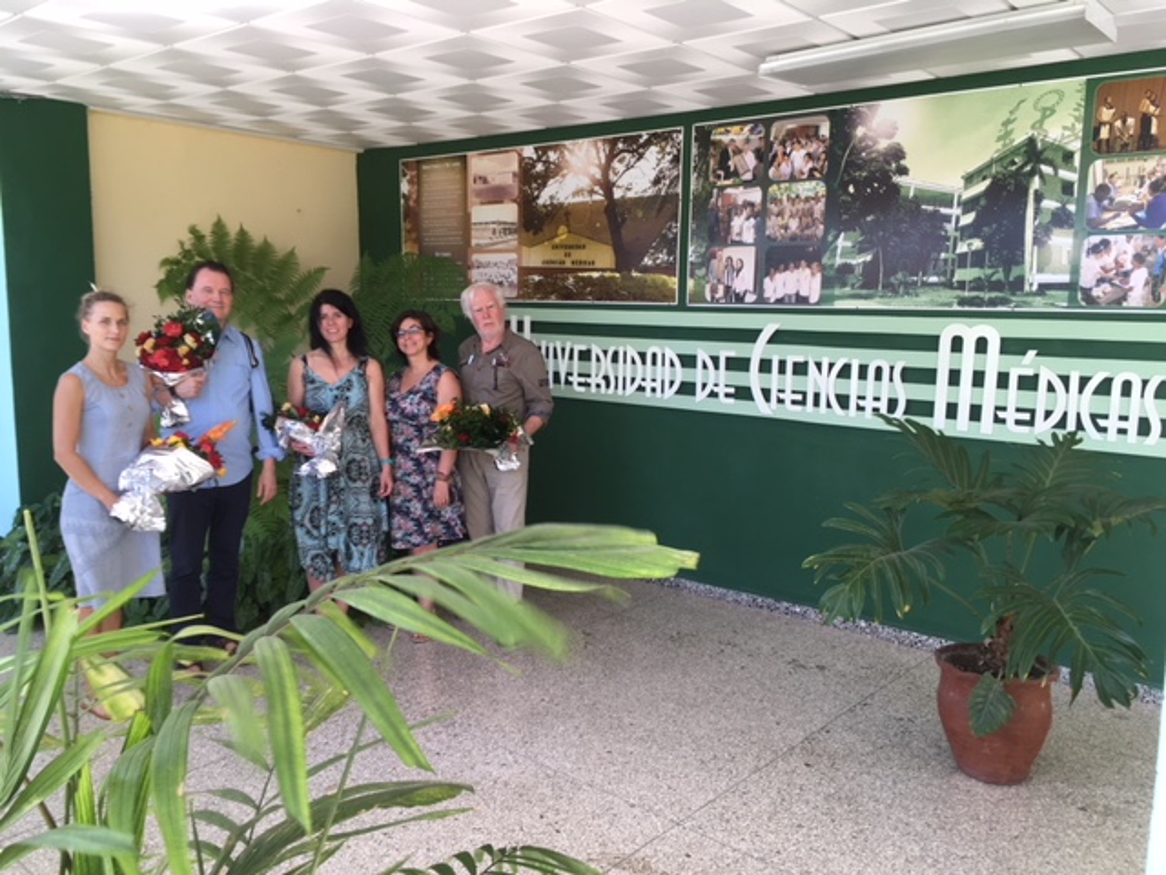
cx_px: 583
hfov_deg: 61.7
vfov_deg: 48.2
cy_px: 438
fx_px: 977
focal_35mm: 29
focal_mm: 4.15
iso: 32
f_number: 2.2
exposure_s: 1/60
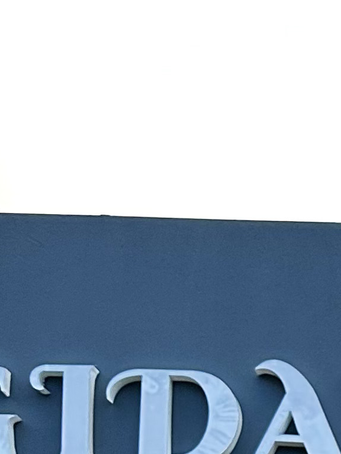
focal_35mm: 126
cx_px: 820
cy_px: 794
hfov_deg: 10.2
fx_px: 1655
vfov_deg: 14.0
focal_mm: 6.86
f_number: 1.78
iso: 200
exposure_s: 1/60
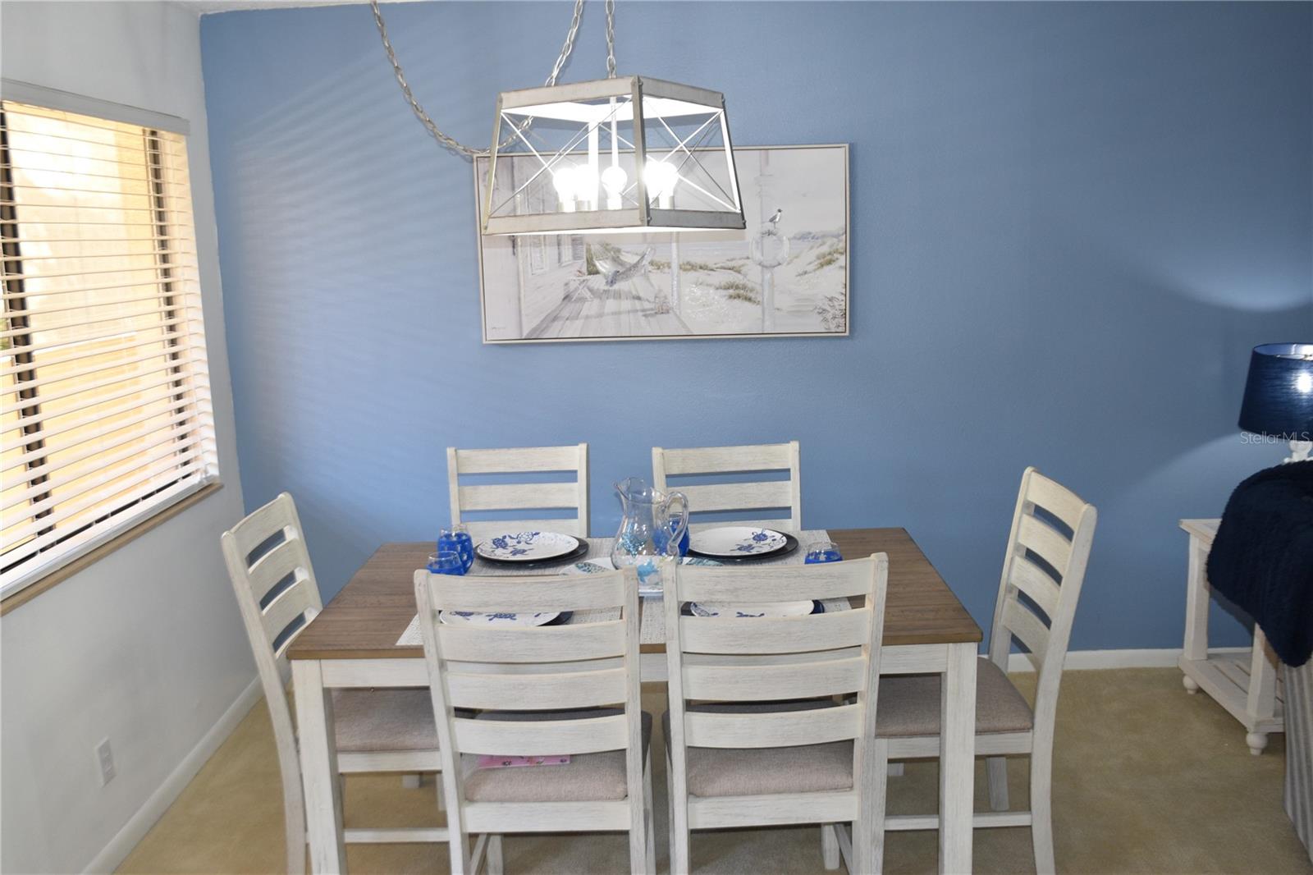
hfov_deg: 57.2
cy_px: 438
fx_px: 1203
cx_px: 656
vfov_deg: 40.0
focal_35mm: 33
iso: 500
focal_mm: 22
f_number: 5.6
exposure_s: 1/125
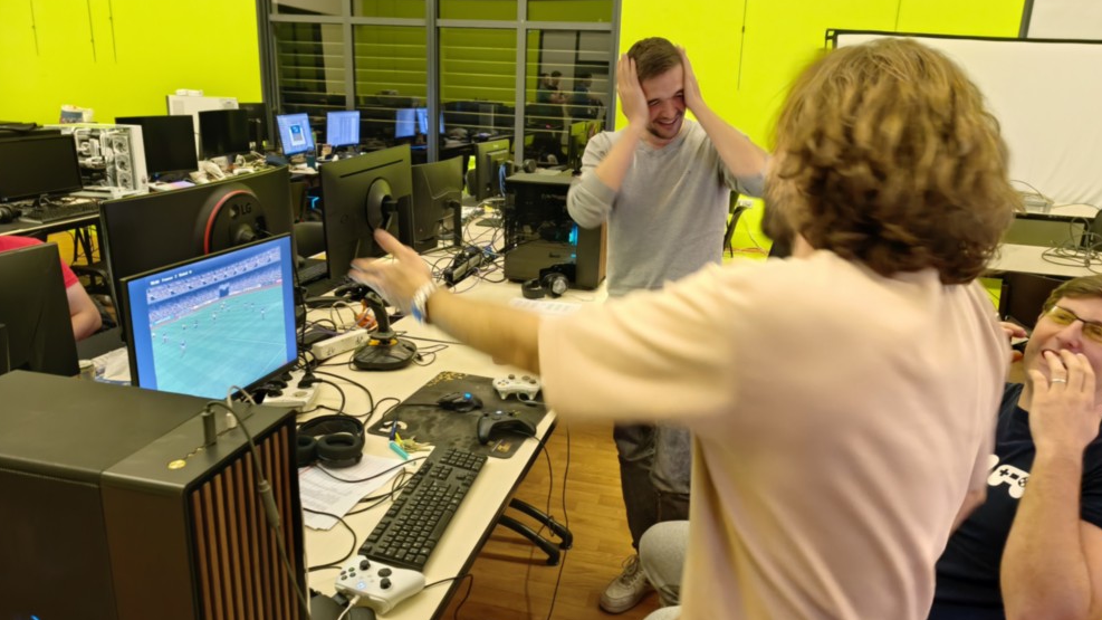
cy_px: 294
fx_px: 760
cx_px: 564
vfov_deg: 44.4
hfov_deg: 71.9
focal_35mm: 26
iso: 3200
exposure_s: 1/25.6
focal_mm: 6.45
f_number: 1.62
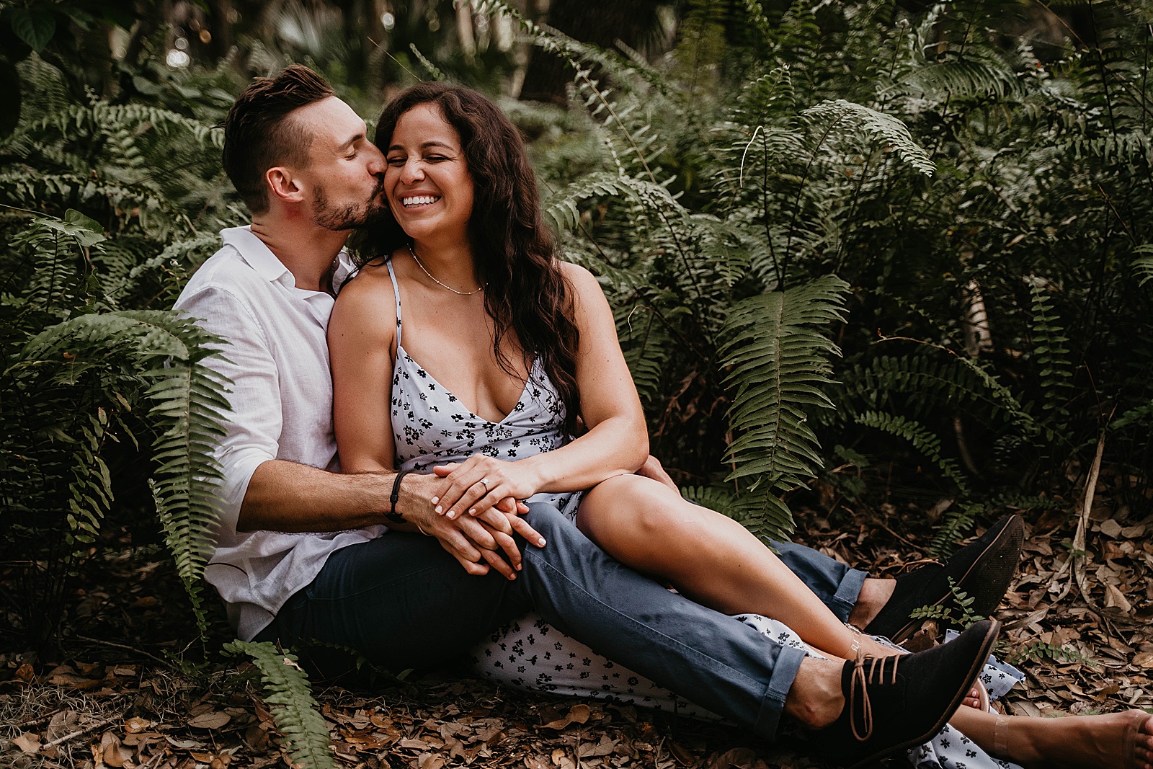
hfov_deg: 37.5
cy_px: 384
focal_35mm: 53
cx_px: 576
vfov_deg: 25.5
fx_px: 1698
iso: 1250
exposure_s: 1/250
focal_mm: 53
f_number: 2.8
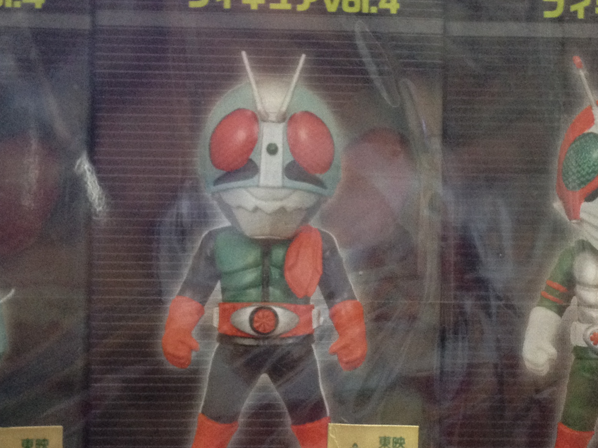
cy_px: 200
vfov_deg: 20.2
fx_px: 1261
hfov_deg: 26.7
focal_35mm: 73
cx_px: 288
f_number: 2.4
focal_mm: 4.28
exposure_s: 1/20
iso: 250
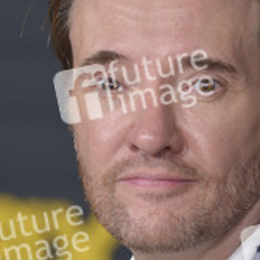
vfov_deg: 2.9
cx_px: 180
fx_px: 5184
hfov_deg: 2.9
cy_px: 165
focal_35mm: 610
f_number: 6.3
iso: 400
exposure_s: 1/500
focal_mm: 300
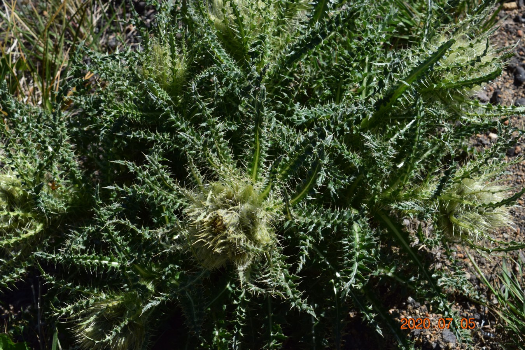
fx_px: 1203
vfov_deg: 16.6
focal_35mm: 82
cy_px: 175
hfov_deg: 24.6
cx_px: 262
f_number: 11
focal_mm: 55
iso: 400
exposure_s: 1/500
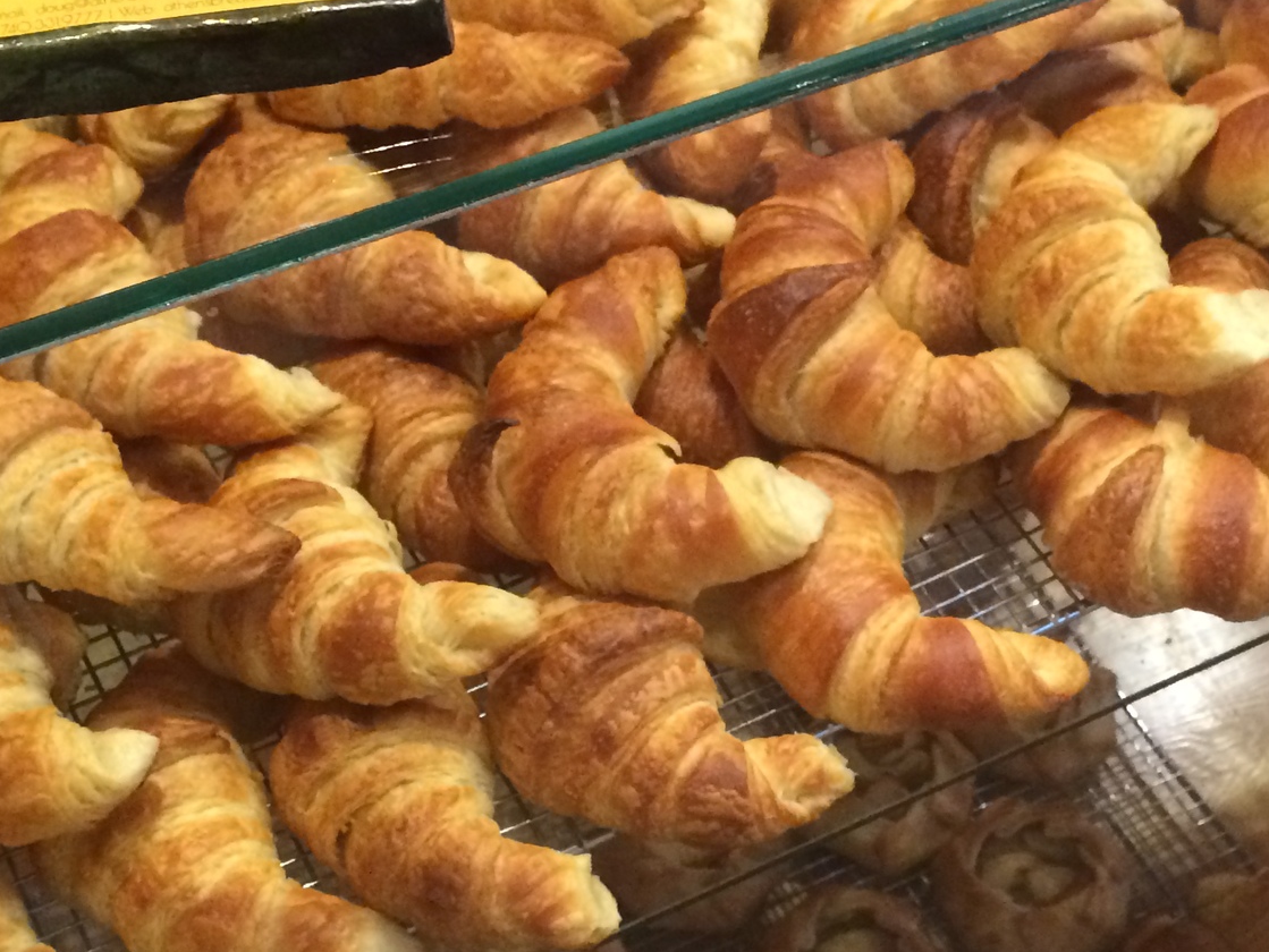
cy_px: 478
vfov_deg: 21.9
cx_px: 792
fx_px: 2457
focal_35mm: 67
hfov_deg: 28.9
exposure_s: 1/30
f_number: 2.2
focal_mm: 4.12
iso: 320
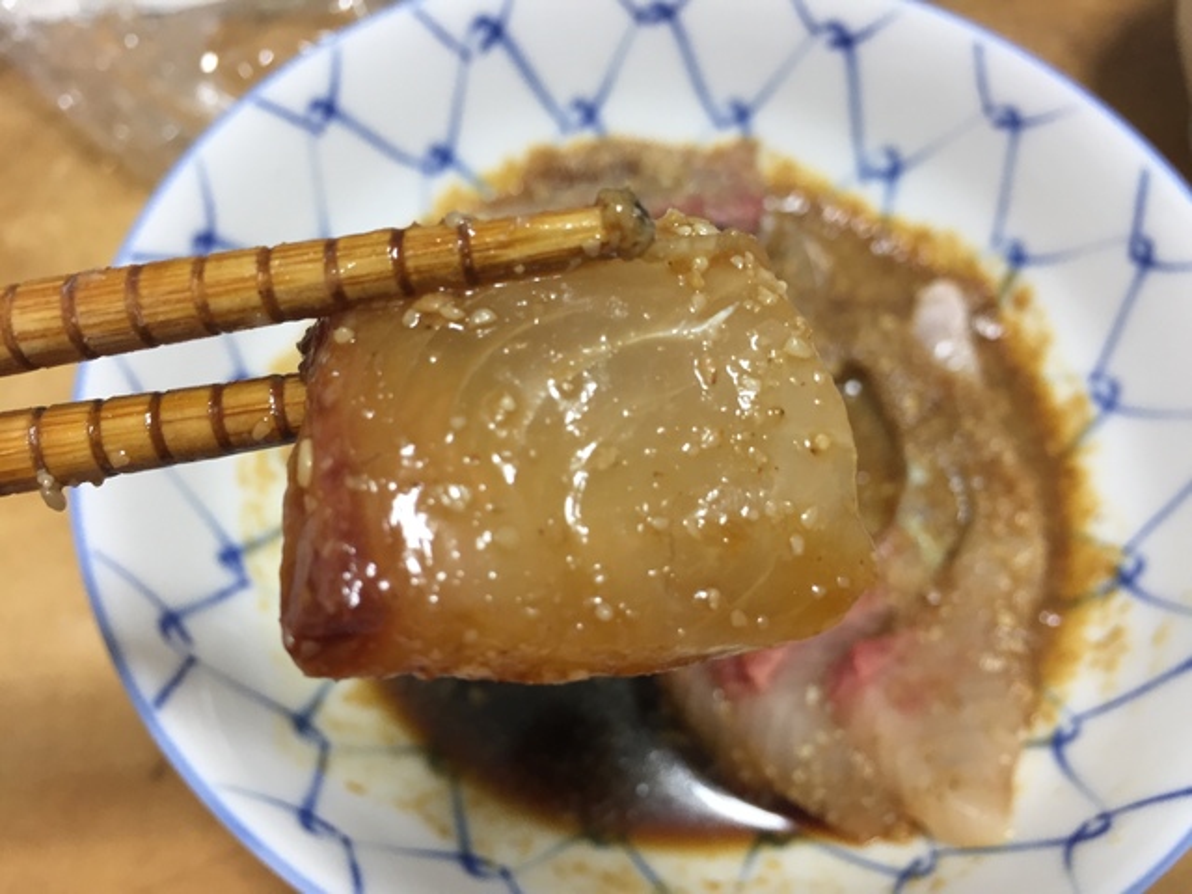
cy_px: 447
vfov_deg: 48.2
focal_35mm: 29
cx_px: 596
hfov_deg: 61.7
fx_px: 999
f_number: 2.2
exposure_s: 1/33
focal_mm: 4.15
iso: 125
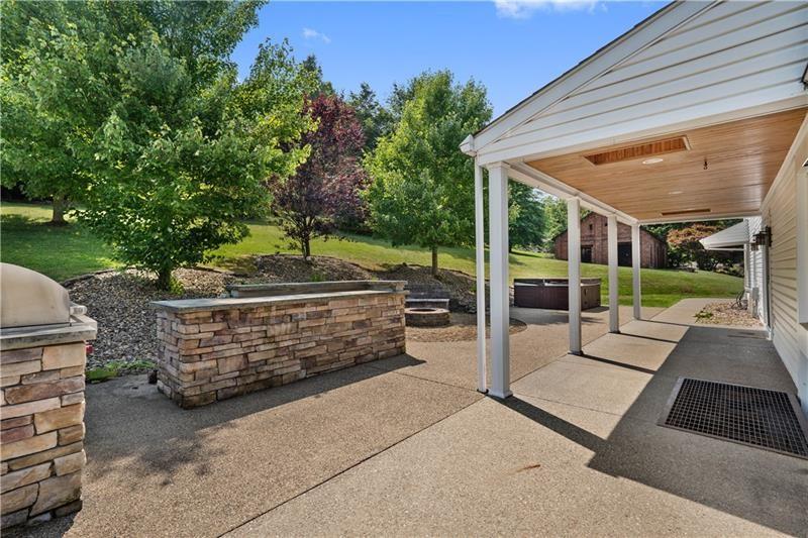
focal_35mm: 16
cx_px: 404
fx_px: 359
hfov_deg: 96.7
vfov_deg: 73.7
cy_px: 269
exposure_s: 1/200
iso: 125
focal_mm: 16
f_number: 7.1
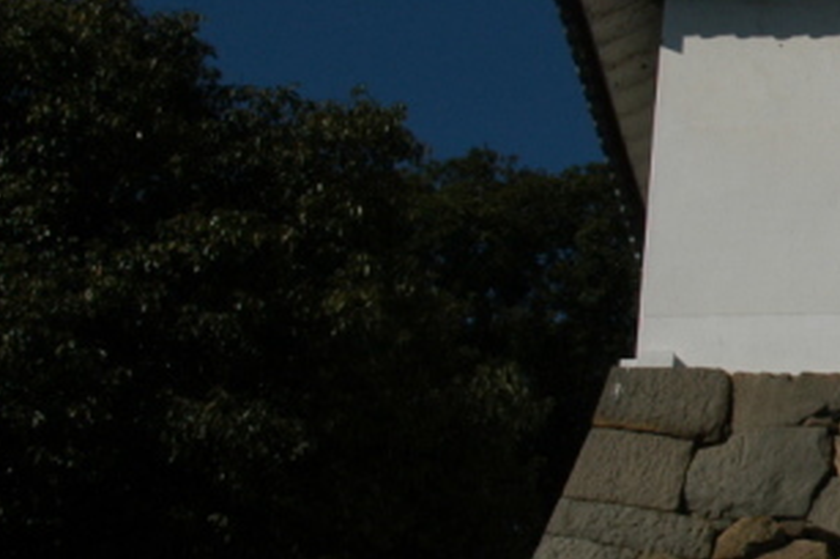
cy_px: 199
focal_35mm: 120
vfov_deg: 11.4
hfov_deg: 15.5
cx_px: 1316
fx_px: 2797
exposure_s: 1/640
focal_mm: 24
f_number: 13
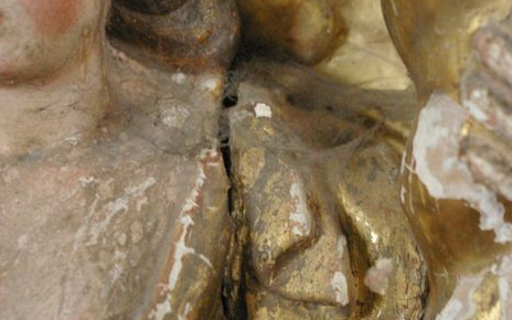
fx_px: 1448
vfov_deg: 12.6
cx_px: 257
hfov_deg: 20.1
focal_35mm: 104
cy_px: 180
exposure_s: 1/15
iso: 3200
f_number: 6.7
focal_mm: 45
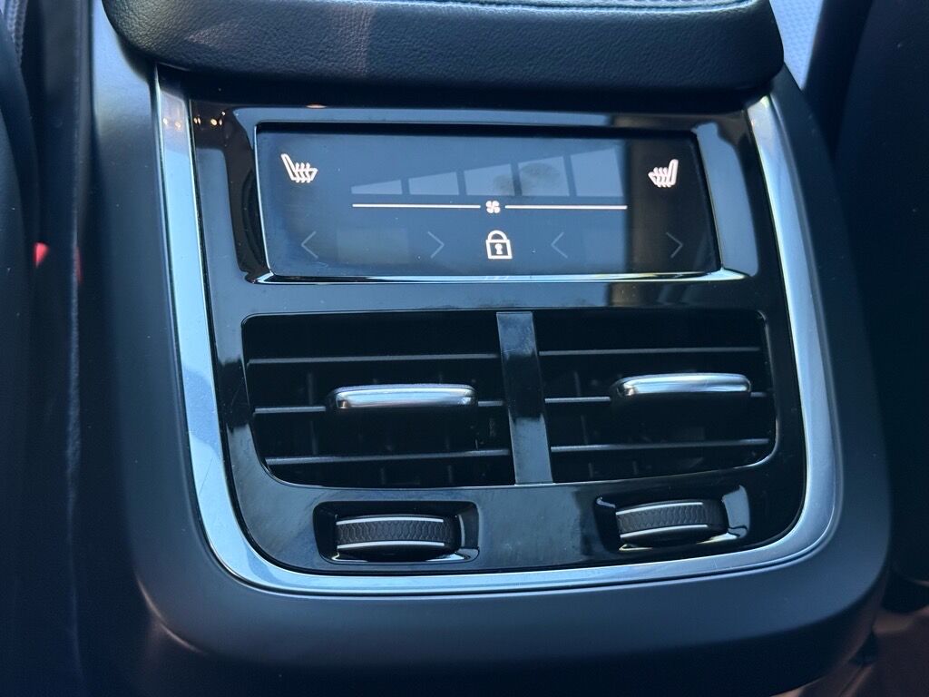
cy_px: 348
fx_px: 1288
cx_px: 464
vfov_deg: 30.3
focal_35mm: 48
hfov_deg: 39.7
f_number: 1.78
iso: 320
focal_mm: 6.76
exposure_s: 1/40
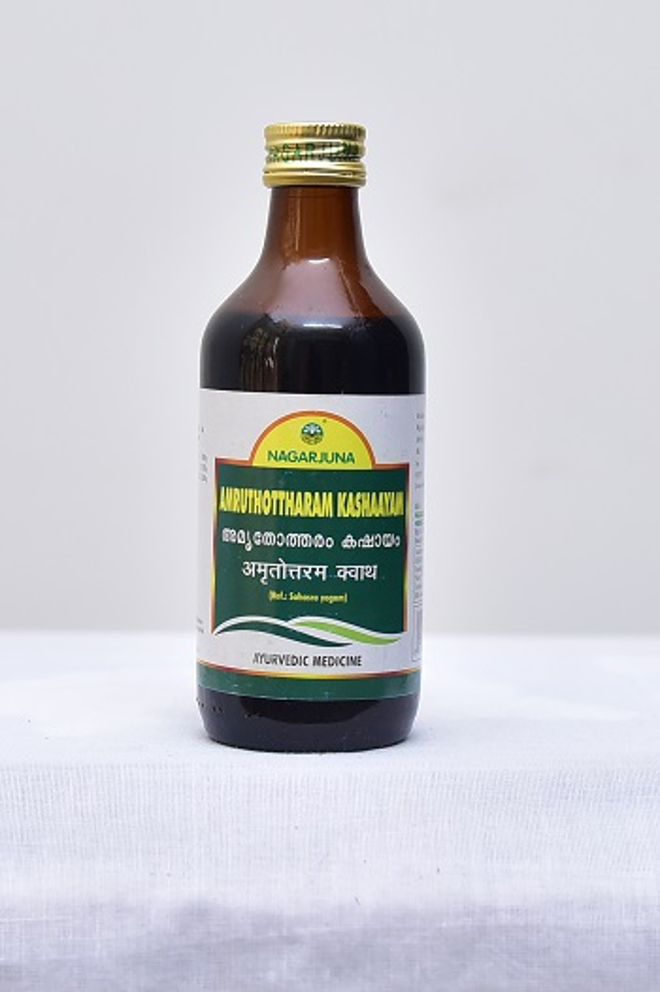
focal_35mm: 44
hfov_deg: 30.5
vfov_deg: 44.5
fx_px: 1212
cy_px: 496
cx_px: 330
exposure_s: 1/100
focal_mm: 44
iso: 1250
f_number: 4
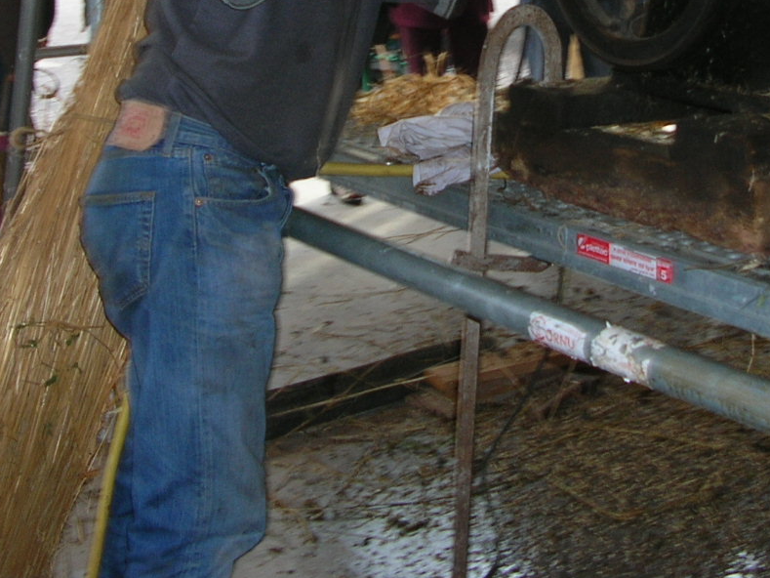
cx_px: 500
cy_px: 2
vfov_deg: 20.1
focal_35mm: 71
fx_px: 1580
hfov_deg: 27.3
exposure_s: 1/30
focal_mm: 5.8
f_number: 2.8
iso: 50
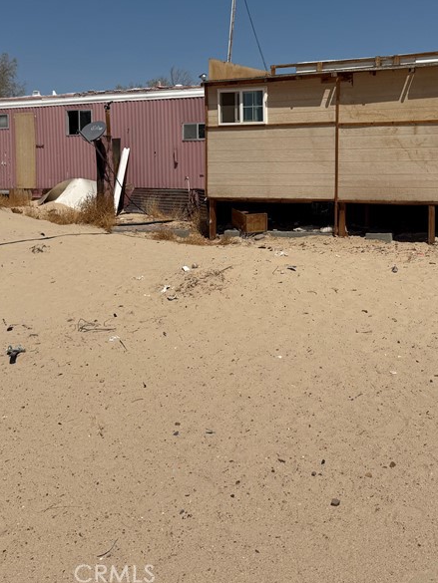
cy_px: 205
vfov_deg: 44.3
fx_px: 708
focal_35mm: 42
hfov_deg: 34.2
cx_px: 264
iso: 80
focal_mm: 6.76
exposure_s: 1/14286
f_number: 1.78
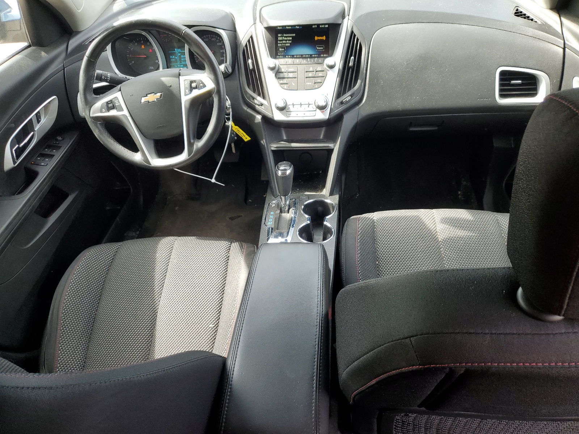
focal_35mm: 26
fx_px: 435
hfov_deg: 67.3
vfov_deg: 53.1
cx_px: 290
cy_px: 217
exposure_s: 1/192
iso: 50
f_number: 1.5
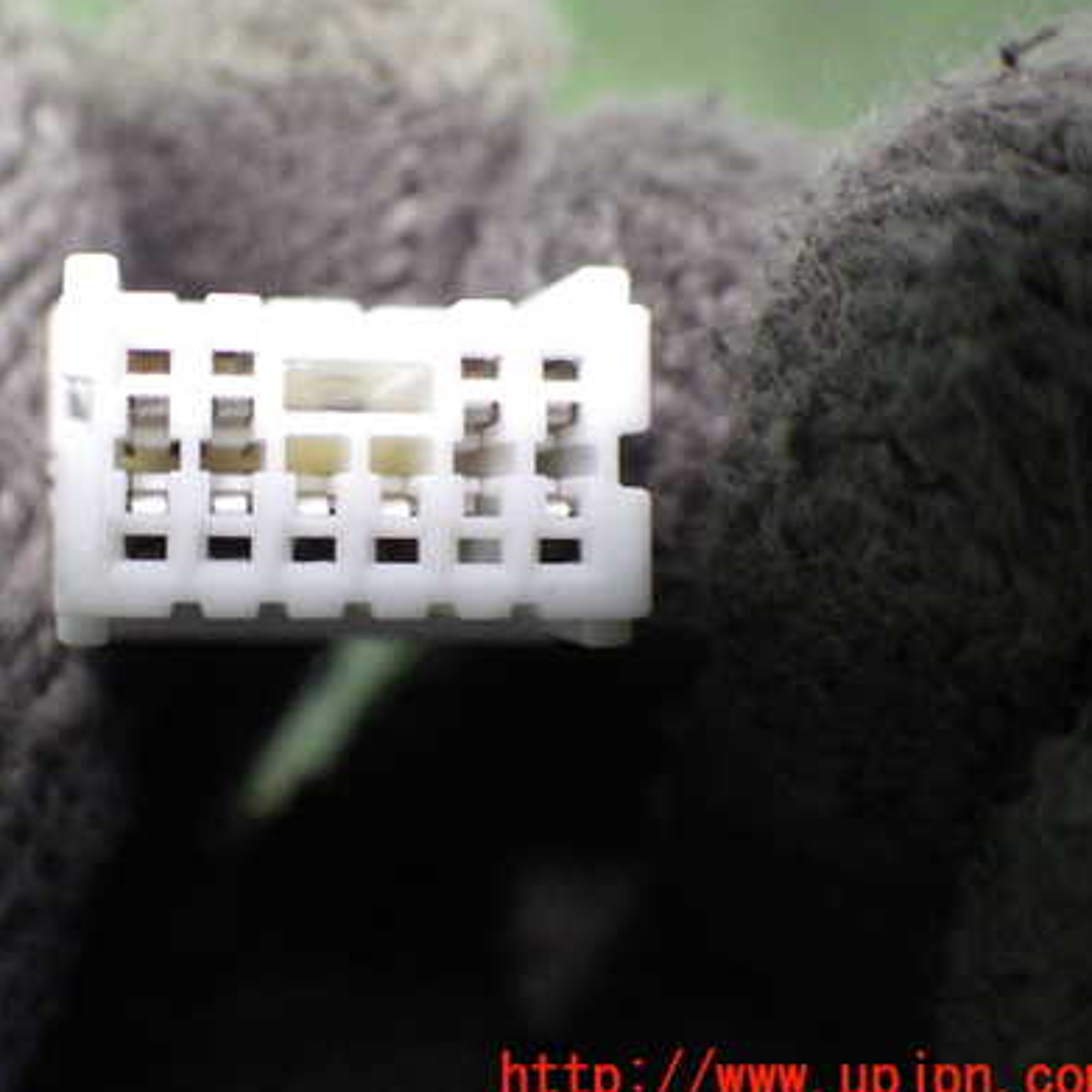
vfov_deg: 40.0
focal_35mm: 42
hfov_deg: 39.1
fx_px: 1499
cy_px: 486
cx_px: 293
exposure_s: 1/45
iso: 2000
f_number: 2.3
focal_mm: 5.5
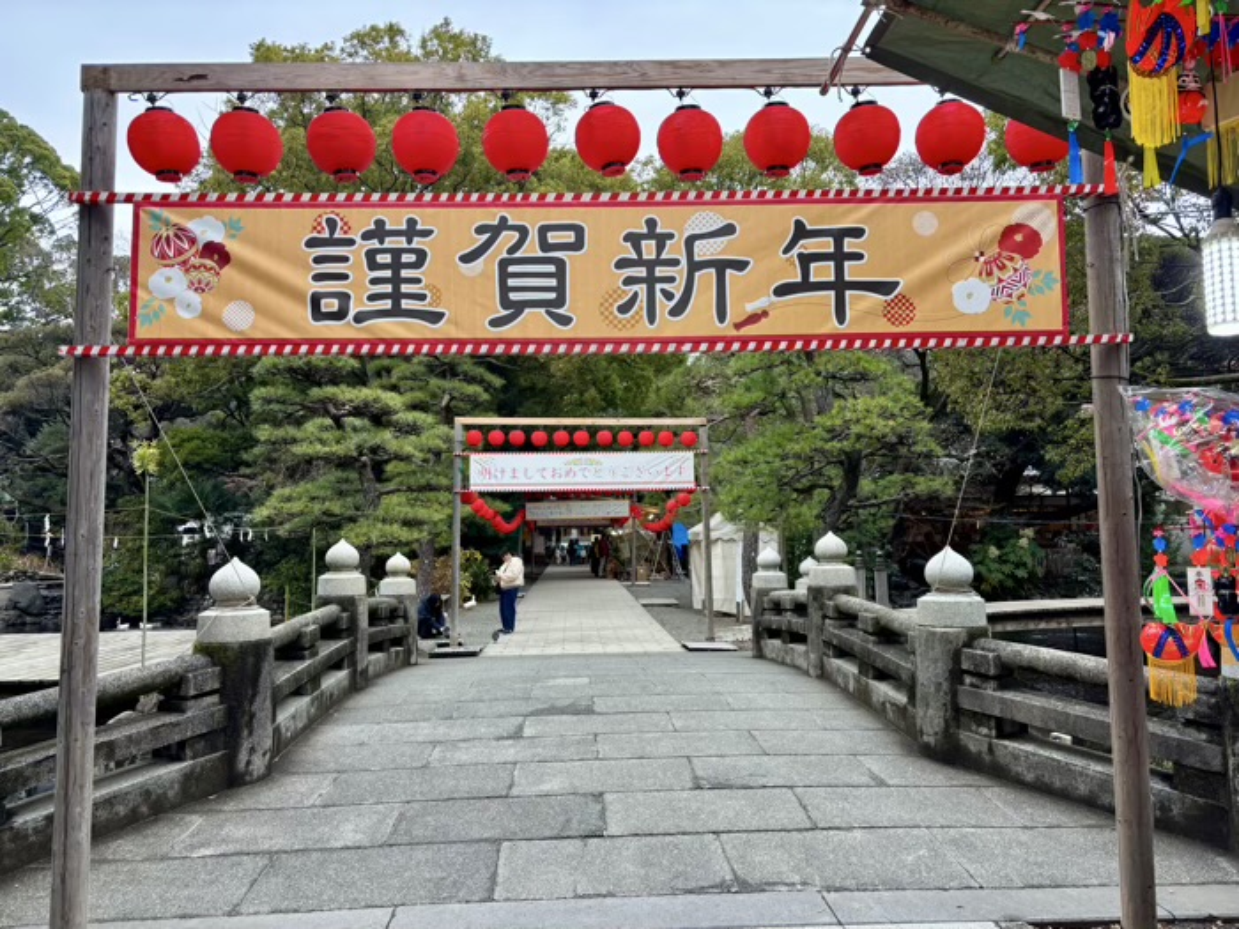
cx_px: 620
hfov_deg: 67.3
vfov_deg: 53.1
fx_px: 931
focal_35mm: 26
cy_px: 464
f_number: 1.6
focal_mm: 5.96
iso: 50
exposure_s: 1/176
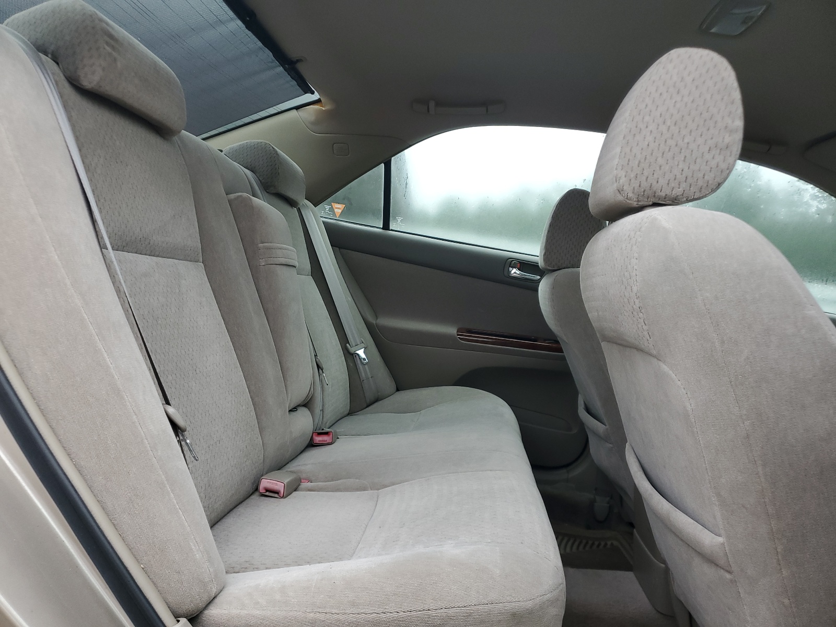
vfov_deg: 53.1
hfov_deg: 67.3
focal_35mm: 26
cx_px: 418
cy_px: 314
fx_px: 628
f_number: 1.5
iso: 60
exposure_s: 1/100
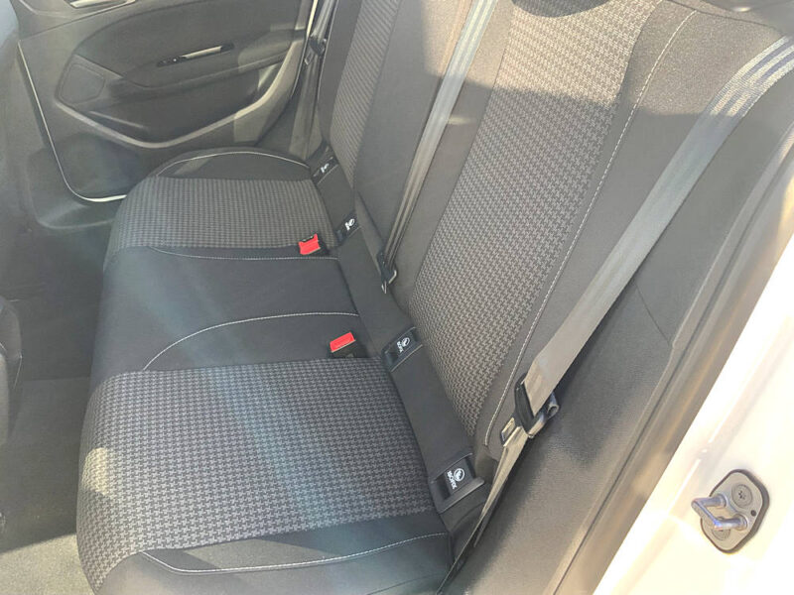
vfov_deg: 48.2
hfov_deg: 61.7
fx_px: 665
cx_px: 397
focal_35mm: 29
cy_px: 298
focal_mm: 3
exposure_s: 1/122
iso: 64
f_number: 1.8
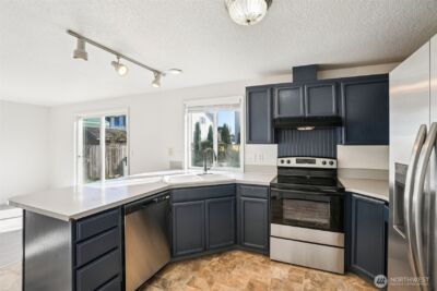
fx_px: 194
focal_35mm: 16
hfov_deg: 96.7
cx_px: 218
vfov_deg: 73.8
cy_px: 146
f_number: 8
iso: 400
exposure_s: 1/125
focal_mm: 16
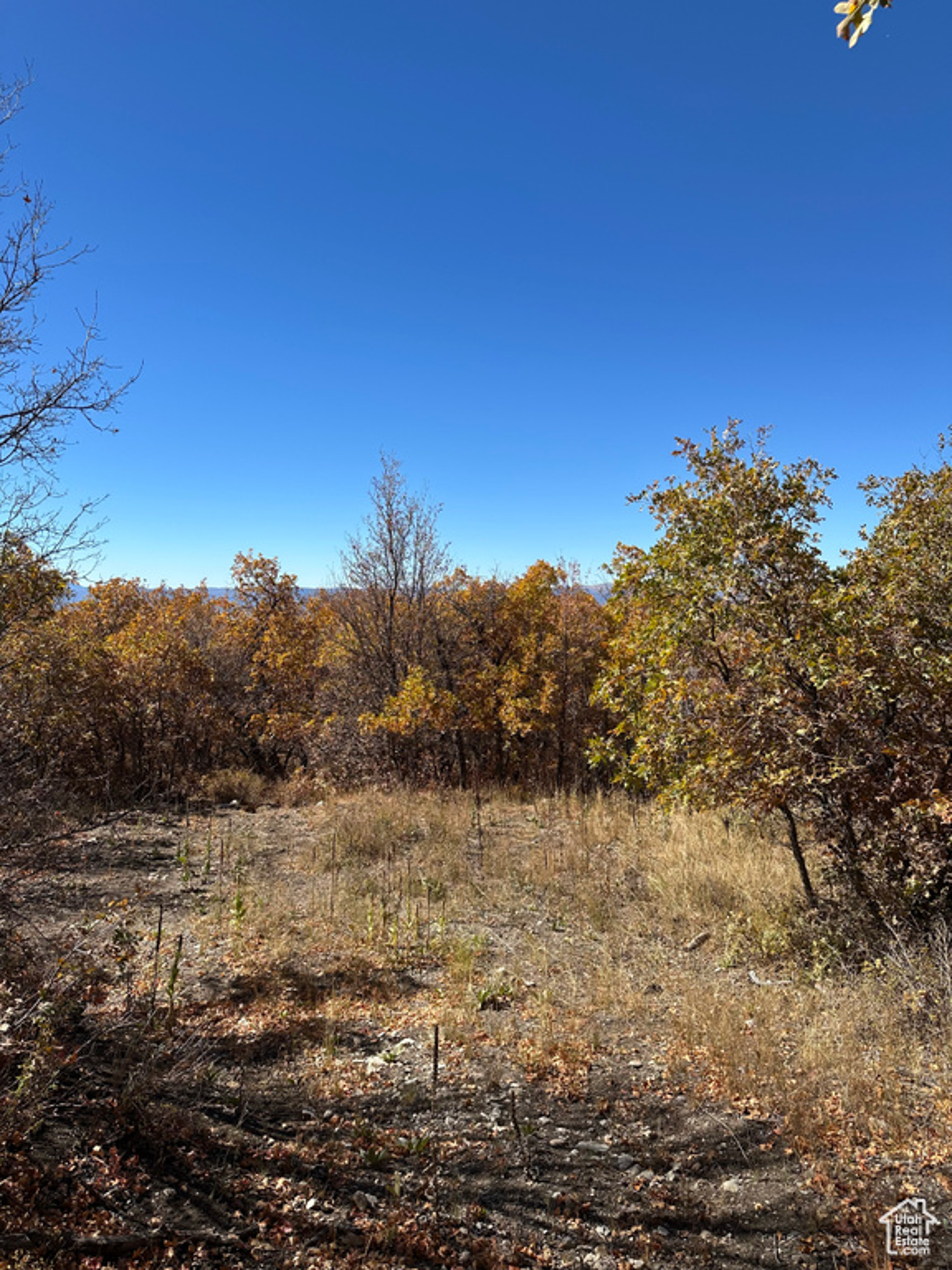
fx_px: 880
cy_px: 635
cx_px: 476
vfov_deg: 71.6
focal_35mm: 24
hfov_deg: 56.8
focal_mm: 6.86
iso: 80
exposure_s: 1/4184
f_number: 1.78
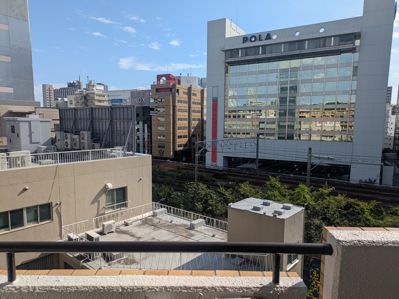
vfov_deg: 54.9
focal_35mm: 25
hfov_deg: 69.4
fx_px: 288
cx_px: 200
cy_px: 150
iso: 45
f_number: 1.89
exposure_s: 1/2841
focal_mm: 5.43
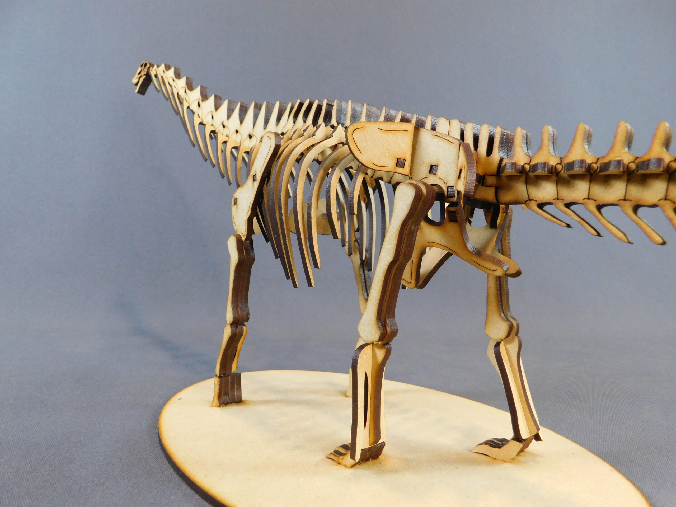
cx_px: 338
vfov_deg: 58.9
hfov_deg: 73.9
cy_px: 254
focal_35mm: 23
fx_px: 449
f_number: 3
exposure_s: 1/15
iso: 400
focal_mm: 4
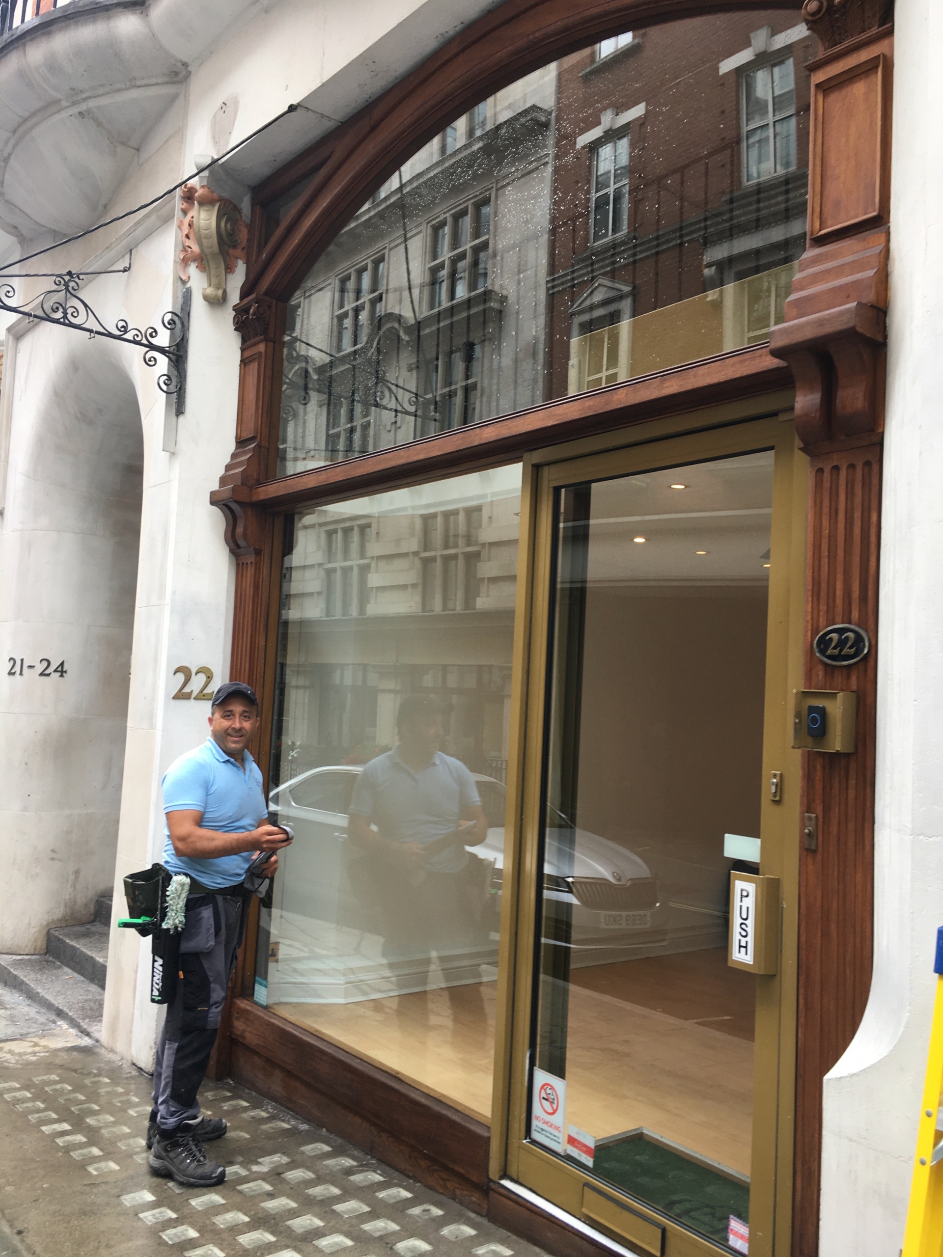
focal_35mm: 29
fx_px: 1053
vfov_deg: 61.7
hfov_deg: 48.2
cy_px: 628
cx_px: 472
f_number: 2.2
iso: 25
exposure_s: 1/106
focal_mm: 4.15
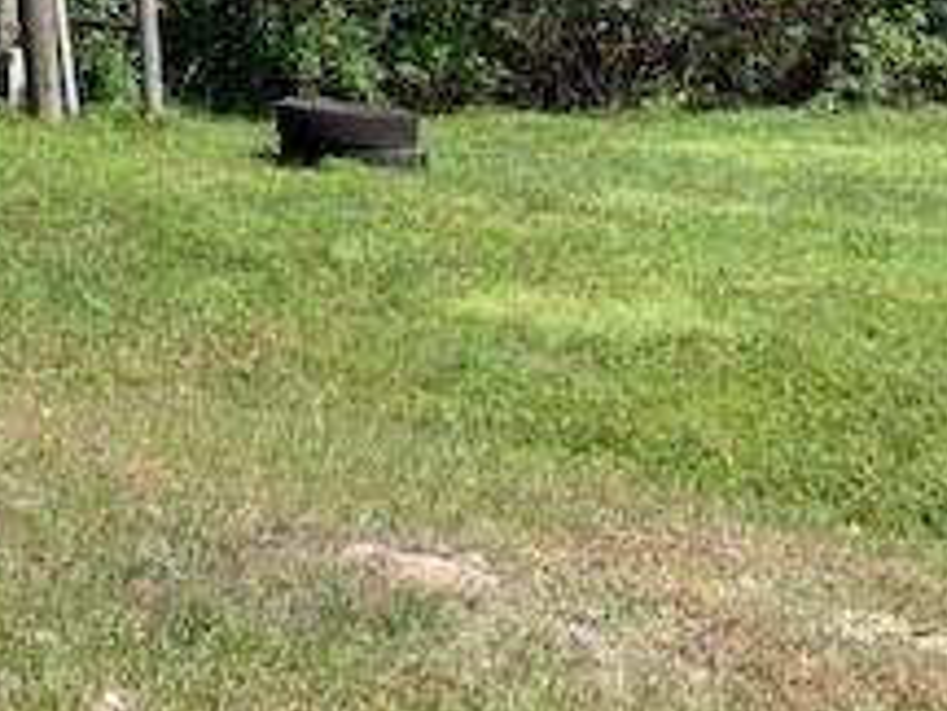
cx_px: -171
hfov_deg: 23.3
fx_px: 2107
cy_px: -193
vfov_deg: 18.0
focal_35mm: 77
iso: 25
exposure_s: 1/1176
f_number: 1.8
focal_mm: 4.25
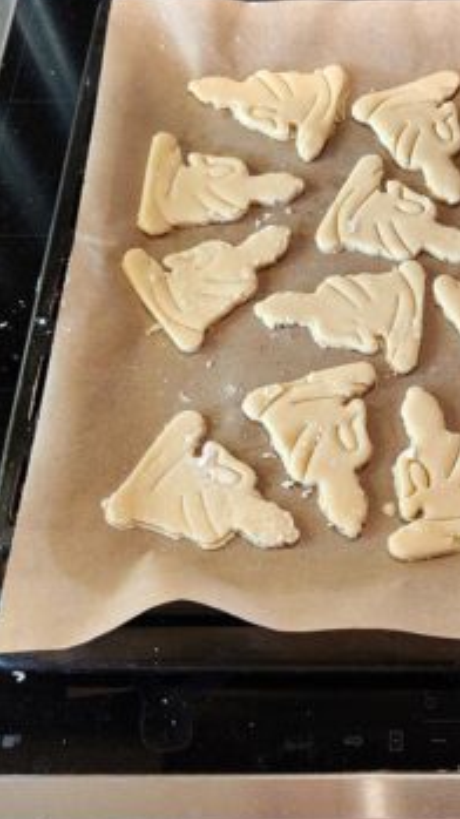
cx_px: 421
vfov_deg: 46.4
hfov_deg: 26.1
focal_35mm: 44
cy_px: 373
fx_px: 955
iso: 250
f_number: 1.8
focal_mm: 5.59
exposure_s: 1/50
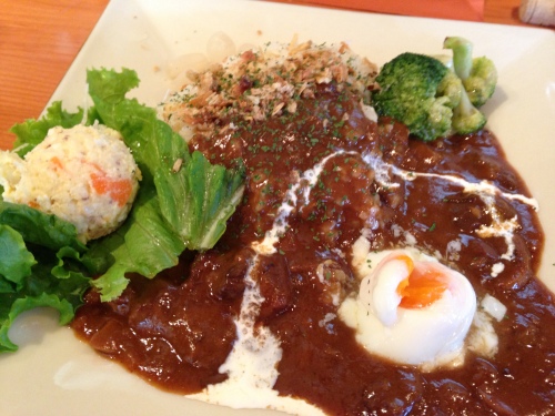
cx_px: 278
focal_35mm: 33
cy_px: 208
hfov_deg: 55.4
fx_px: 529
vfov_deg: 42.9
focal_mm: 4.13
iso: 200
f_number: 2.4
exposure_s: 1/20
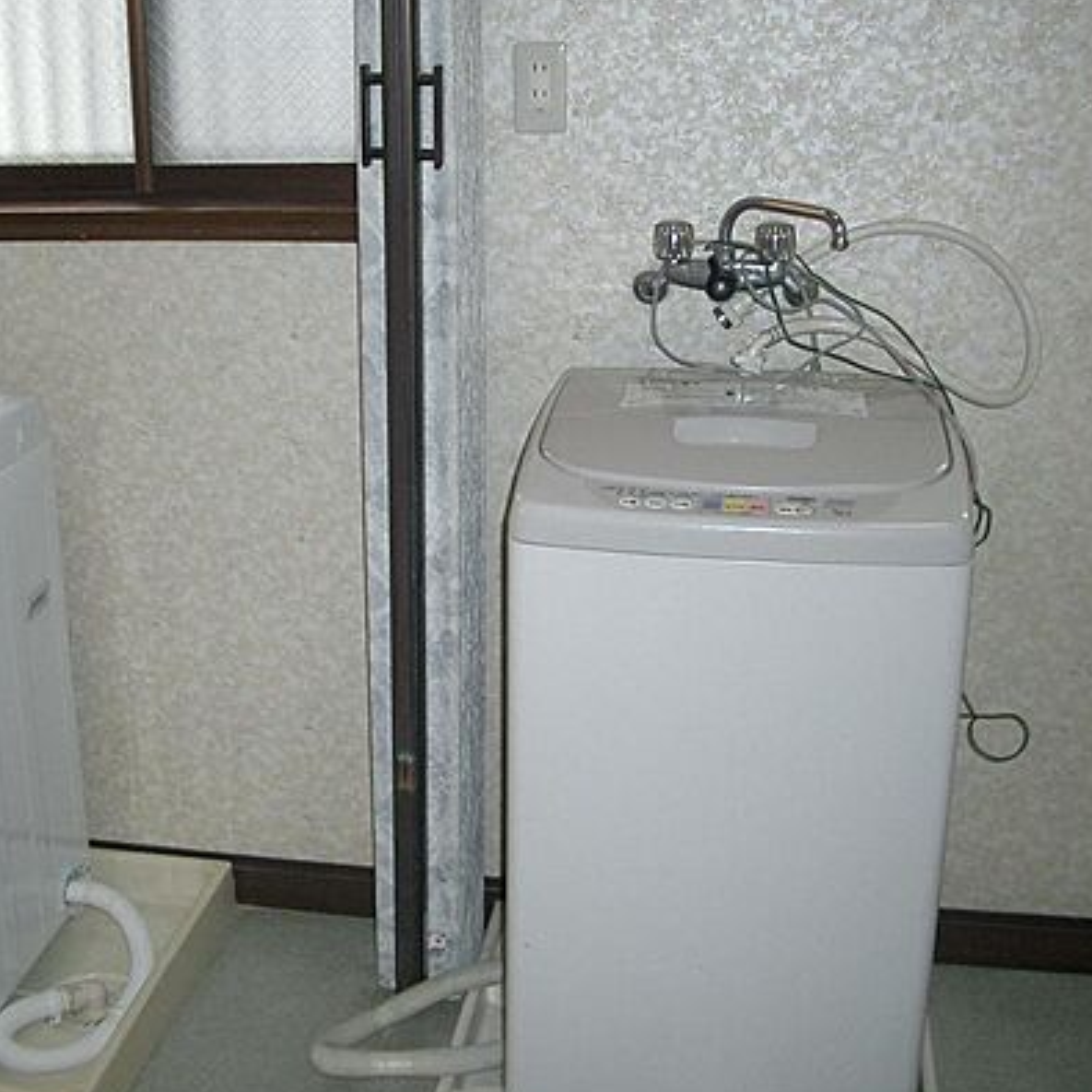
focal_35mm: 47
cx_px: 359
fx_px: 1677
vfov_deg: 36.0
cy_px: 511
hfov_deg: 35.7
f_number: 2.6
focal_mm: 5.8
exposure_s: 1/40
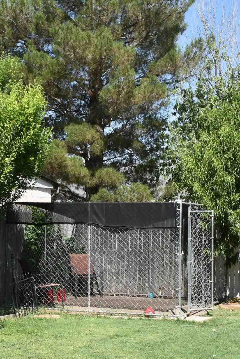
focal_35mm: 84
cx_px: 84
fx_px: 839
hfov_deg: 16.2
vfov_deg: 24.0
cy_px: 259
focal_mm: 24
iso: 200
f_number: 9
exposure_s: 1/320
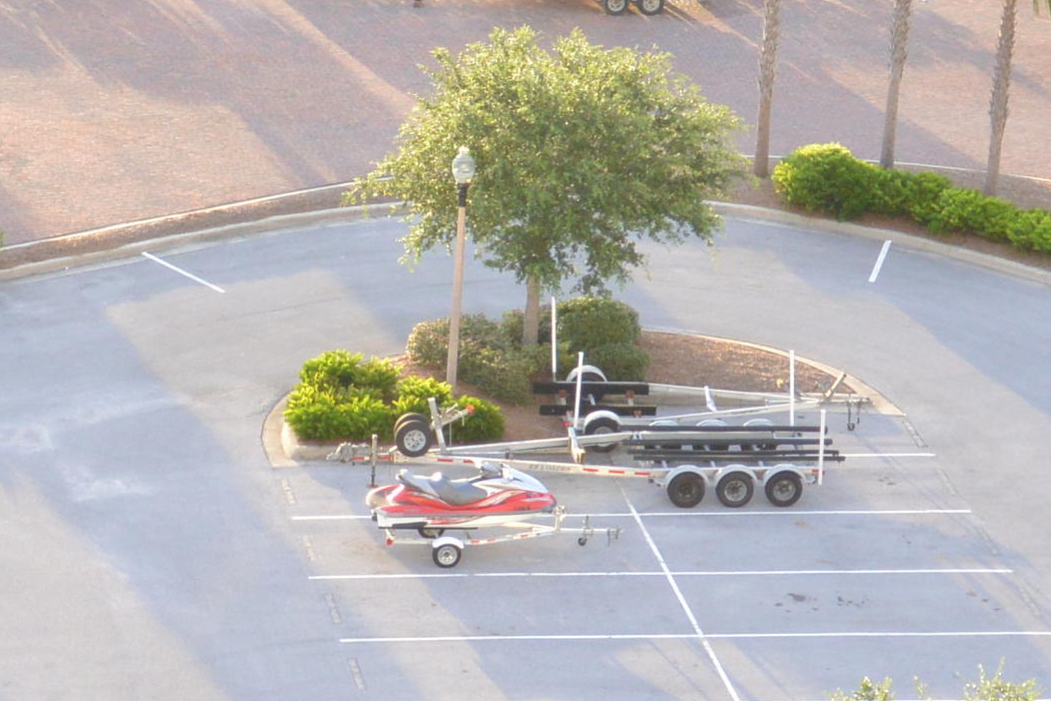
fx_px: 5255
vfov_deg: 7.6
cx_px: 168
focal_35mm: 180
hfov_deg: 11.4
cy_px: 53
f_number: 5
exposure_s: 1/125
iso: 220
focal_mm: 23.6
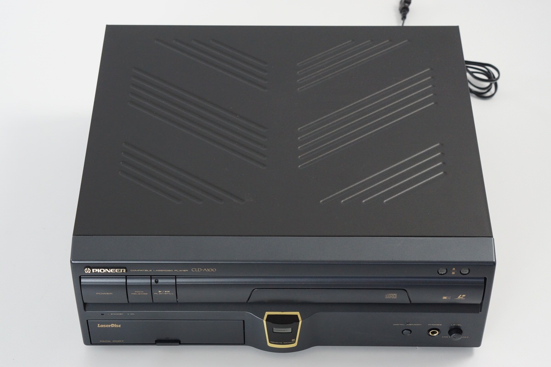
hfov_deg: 27.0
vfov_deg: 18.2
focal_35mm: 75
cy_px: 184
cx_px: 276
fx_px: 1148
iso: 1000
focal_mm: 50
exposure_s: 1/80
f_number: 6.3
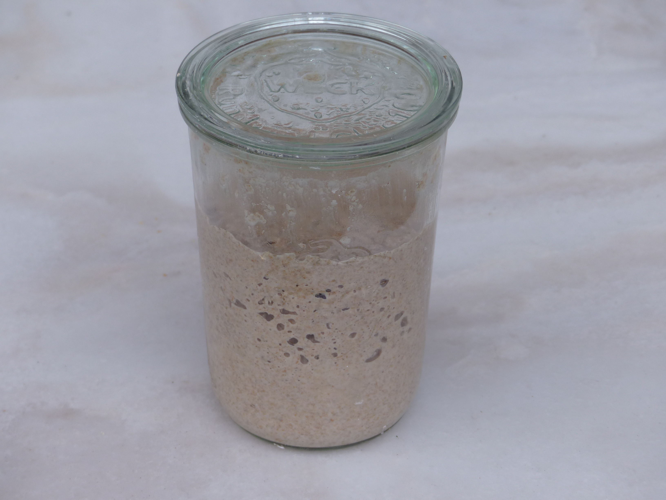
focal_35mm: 119
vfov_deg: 12.5
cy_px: 250
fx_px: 2290
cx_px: 333
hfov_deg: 16.6
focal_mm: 21.4
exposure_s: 1/100
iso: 100
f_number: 2.8
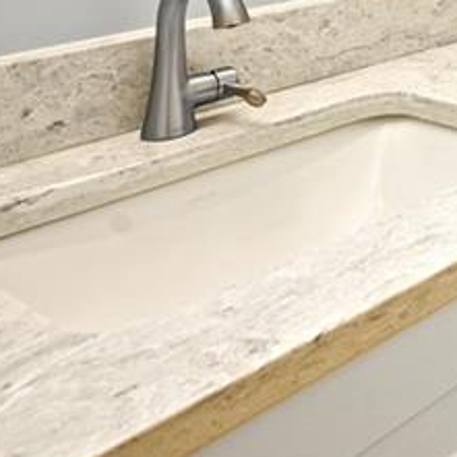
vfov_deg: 24.1
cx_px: 798
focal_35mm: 55
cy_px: -239
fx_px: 821
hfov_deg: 21.6
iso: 100
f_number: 8
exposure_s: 1/4
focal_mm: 14
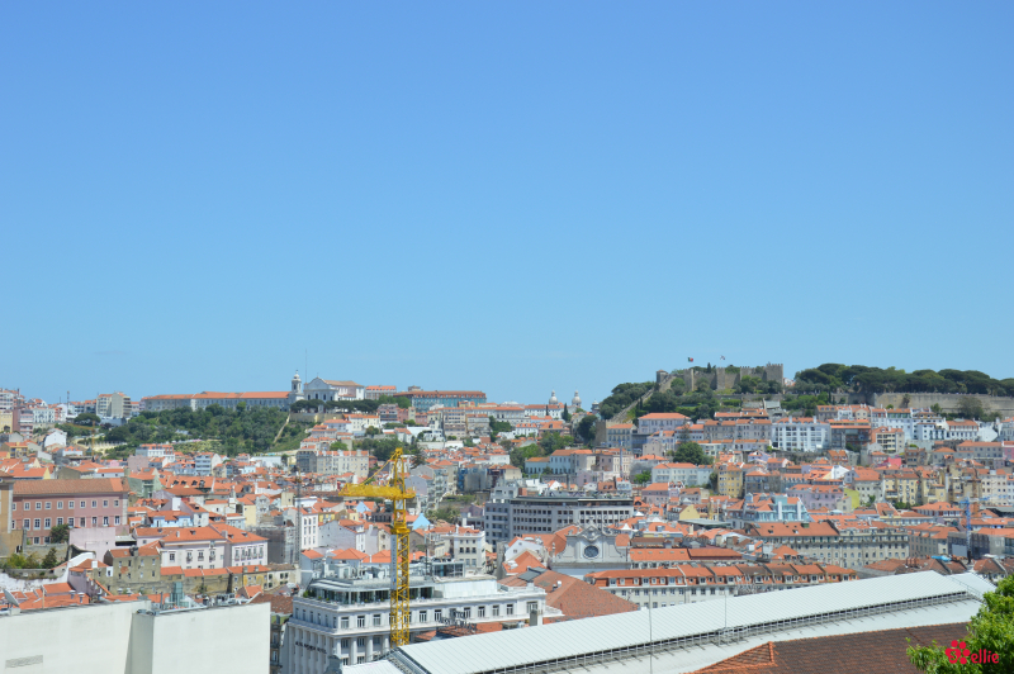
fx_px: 1435
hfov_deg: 38.9
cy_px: 337
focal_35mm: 51
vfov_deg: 26.4
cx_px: 507
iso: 100
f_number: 8
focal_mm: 34
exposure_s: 1/250
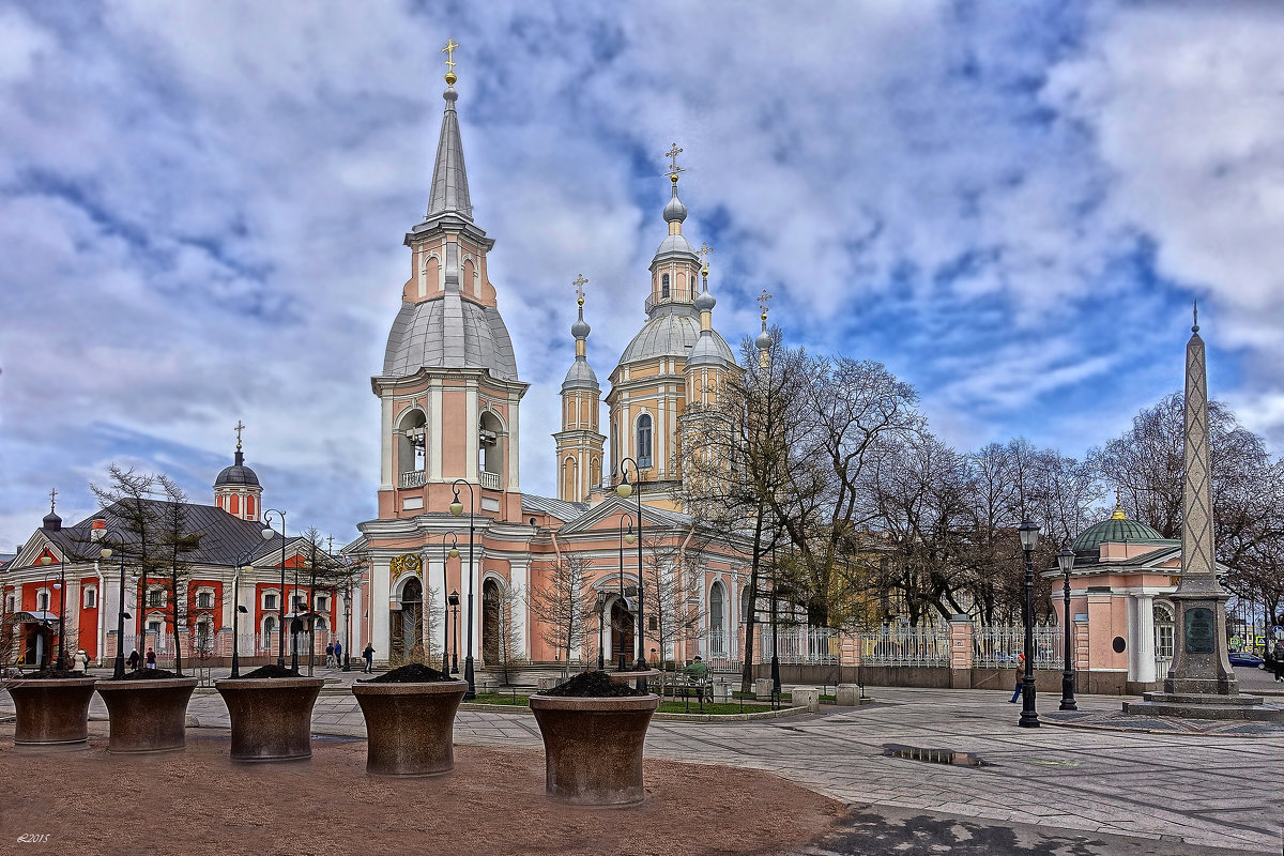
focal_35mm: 24
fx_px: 856
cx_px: 642
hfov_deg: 73.7
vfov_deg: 53.1
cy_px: 428
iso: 100
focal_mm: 8.8
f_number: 7.1
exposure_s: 1/320
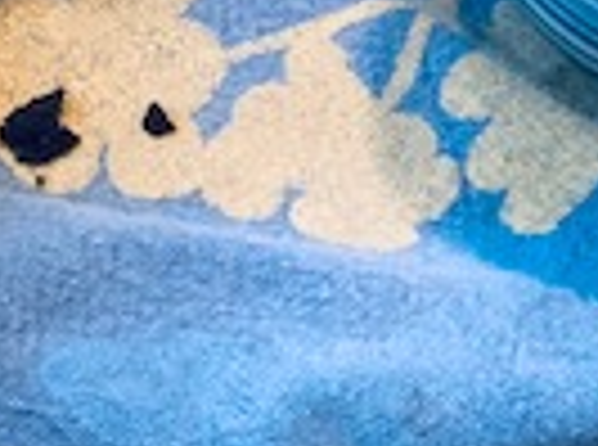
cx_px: -270
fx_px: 4738
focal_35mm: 275
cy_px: -378
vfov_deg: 5.3
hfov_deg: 7.1
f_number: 2.8
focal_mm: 6.6
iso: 80
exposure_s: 1/30
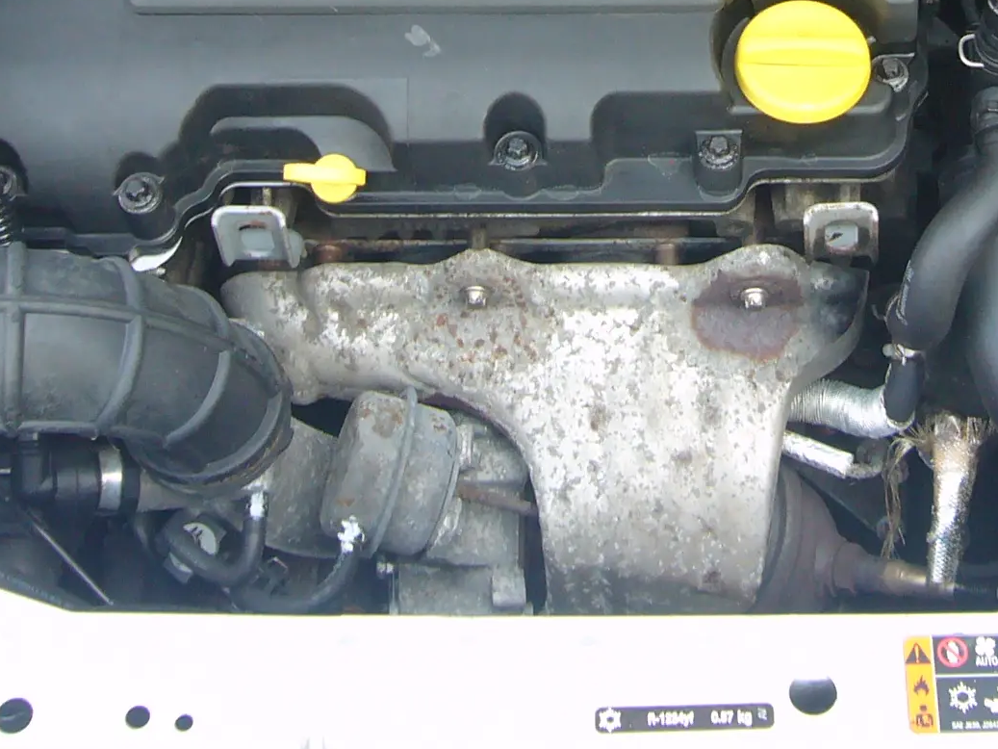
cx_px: 699
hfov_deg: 25.5
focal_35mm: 76
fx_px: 2191
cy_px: -138
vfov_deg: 18.4
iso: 80
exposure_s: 1/50
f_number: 2.8
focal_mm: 4.6
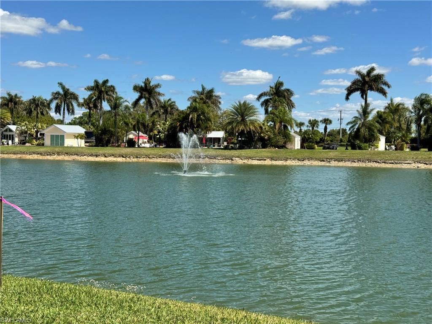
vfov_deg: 30.3
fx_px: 599
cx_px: 216
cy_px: 162
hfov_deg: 39.7
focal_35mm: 48
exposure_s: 1/4049
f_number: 1.78
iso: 64
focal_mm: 6.76
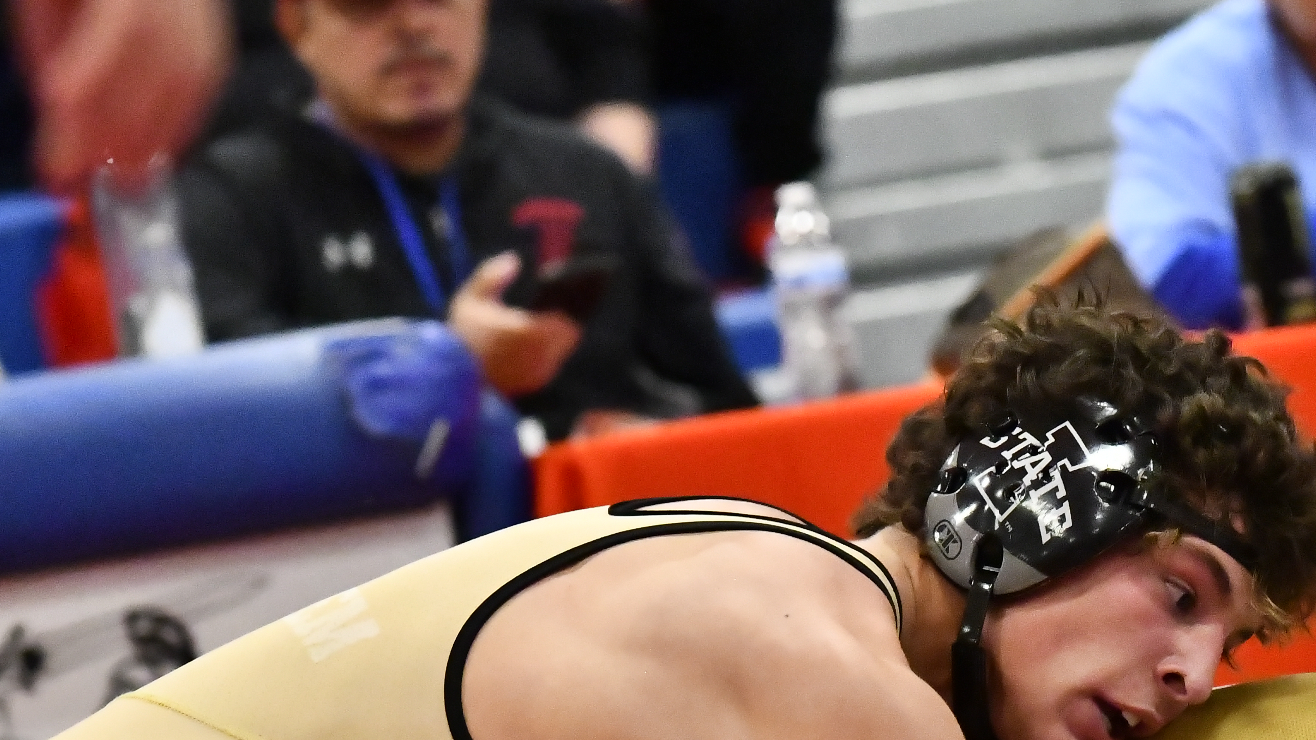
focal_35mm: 399
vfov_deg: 3.0
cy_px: 545
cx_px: 846
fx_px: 13923
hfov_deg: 5.4
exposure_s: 1/800
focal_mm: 140
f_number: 4
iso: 12800
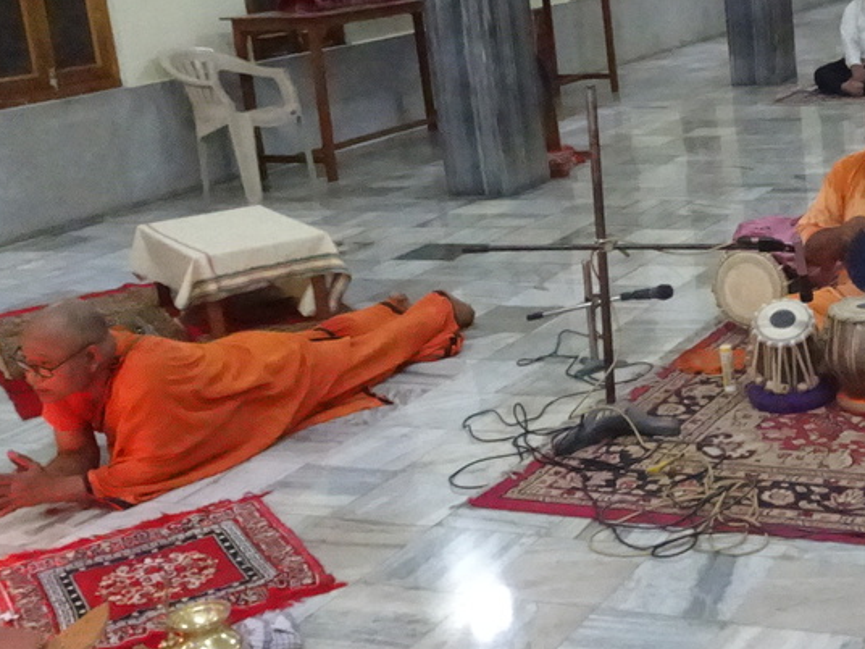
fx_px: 1449
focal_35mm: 58
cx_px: 821
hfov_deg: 31.3
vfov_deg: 25.2
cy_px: 250
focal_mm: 4.1
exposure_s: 1/30
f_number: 3.5
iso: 2000
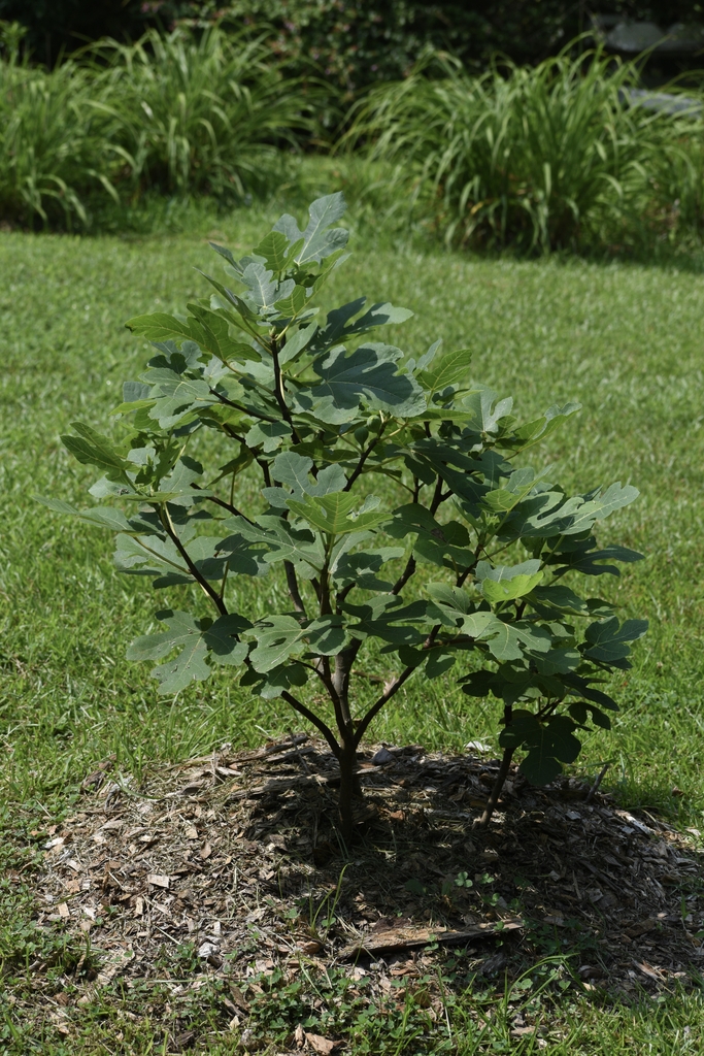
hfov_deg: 13.0
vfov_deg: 19.5
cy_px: 528
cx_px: 352
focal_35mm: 105
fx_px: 3079
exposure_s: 1/1000
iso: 280
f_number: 6.3
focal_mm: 70
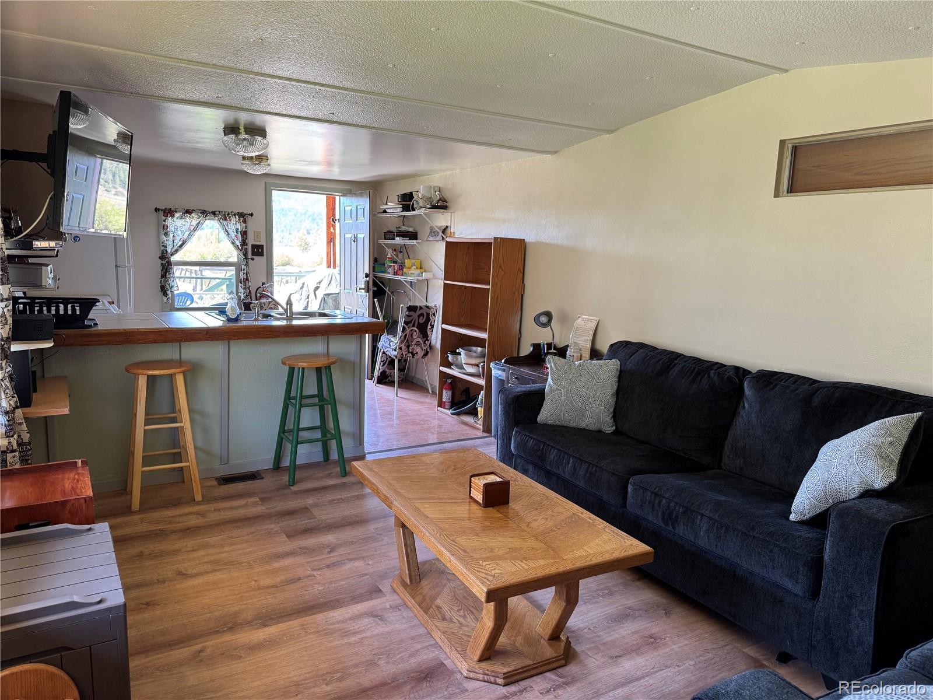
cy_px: 350
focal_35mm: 24
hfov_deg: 71.6
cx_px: 466
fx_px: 647
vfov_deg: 56.8
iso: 200
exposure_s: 1/102
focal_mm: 6.76
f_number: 1.78
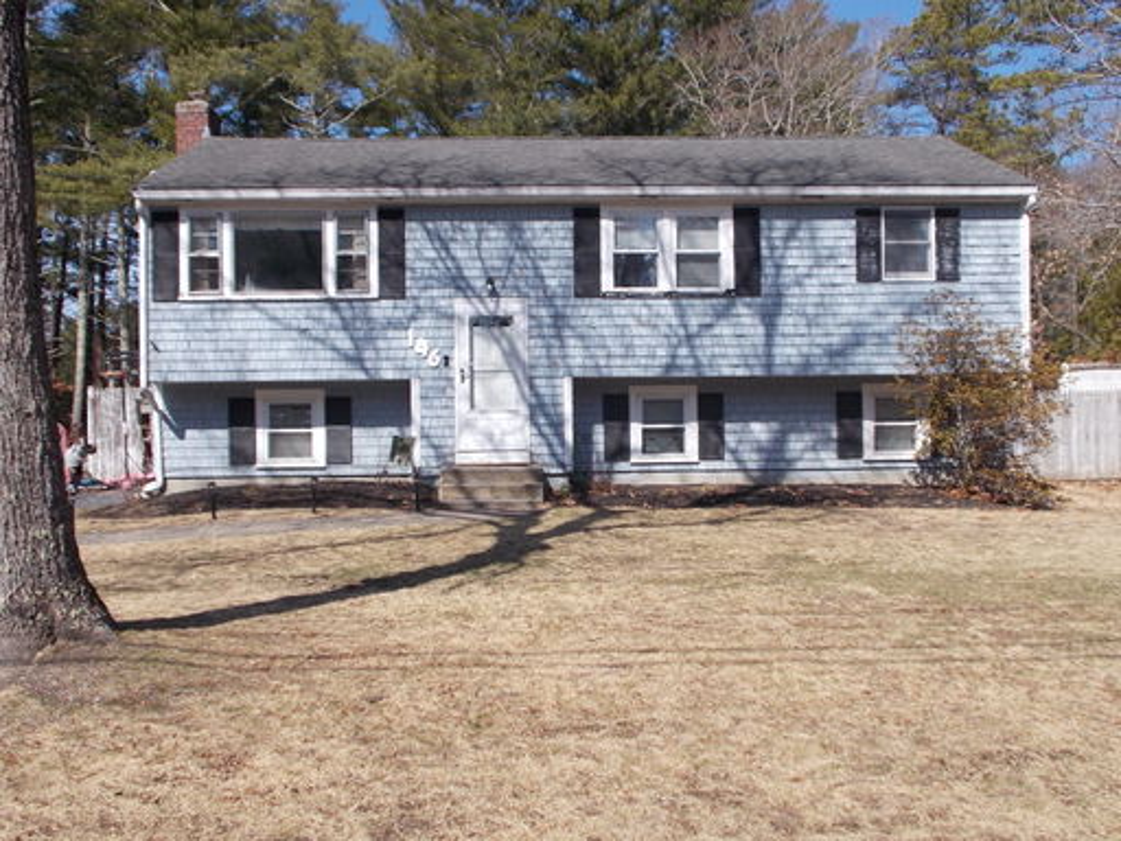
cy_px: 420
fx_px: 1263
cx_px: 560
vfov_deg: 36.8
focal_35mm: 39
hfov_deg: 47.9
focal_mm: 6.9
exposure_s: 1/125
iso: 80
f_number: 9.8
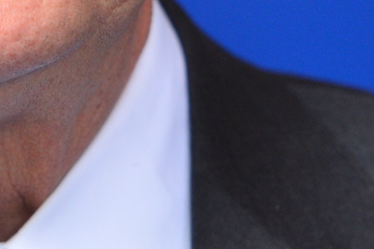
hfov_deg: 2.3
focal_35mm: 880
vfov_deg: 1.6
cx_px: -109
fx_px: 9135
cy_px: -45
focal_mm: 160
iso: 800
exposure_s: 1/1000
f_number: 2.8
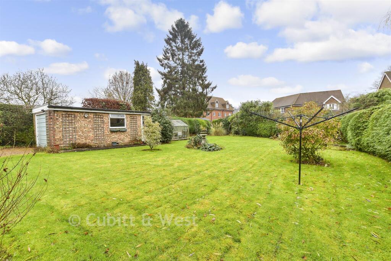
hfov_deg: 100.4
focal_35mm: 15
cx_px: 196
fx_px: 163
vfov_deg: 77.3
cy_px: 130
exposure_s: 1/30
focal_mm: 10
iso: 160
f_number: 8
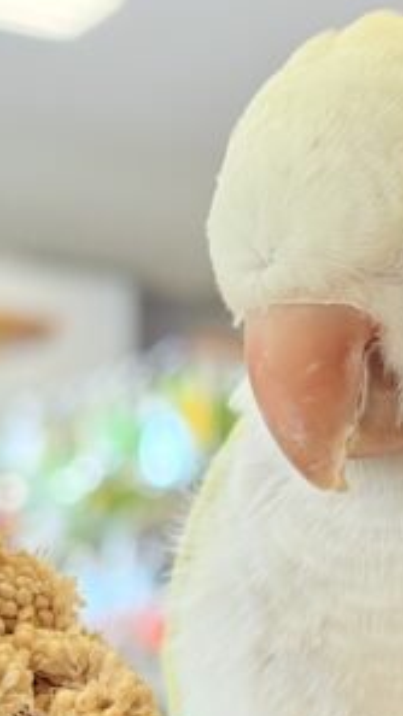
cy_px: 441
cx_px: 461
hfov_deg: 9.8
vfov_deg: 17.6
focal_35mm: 122
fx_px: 2318
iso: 50
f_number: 1.6
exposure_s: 1/113
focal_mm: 5.96
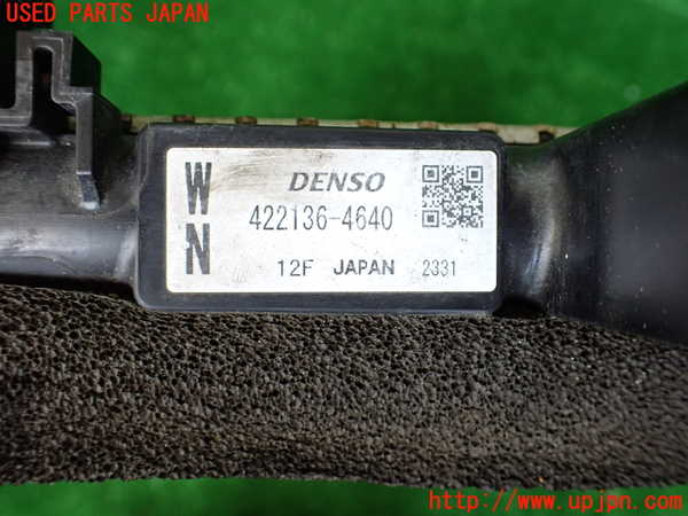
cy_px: 258
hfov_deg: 60.0
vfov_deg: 46.8
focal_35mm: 30
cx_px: 344
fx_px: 596
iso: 250
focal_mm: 5.4
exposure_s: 1/125
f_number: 2.3
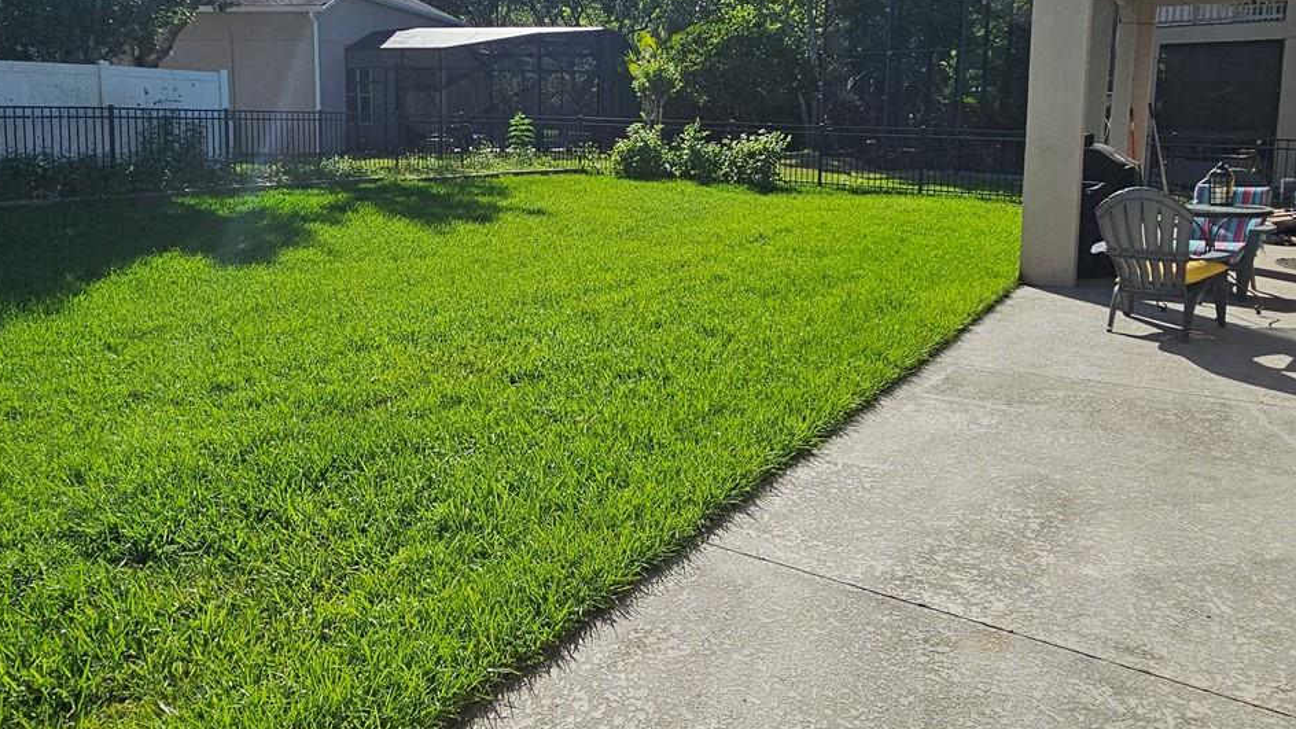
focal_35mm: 24
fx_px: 825
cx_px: 618
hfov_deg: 76.3
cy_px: 202
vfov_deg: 46.3
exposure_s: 1/3540
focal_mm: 2.2
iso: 50
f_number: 2.2
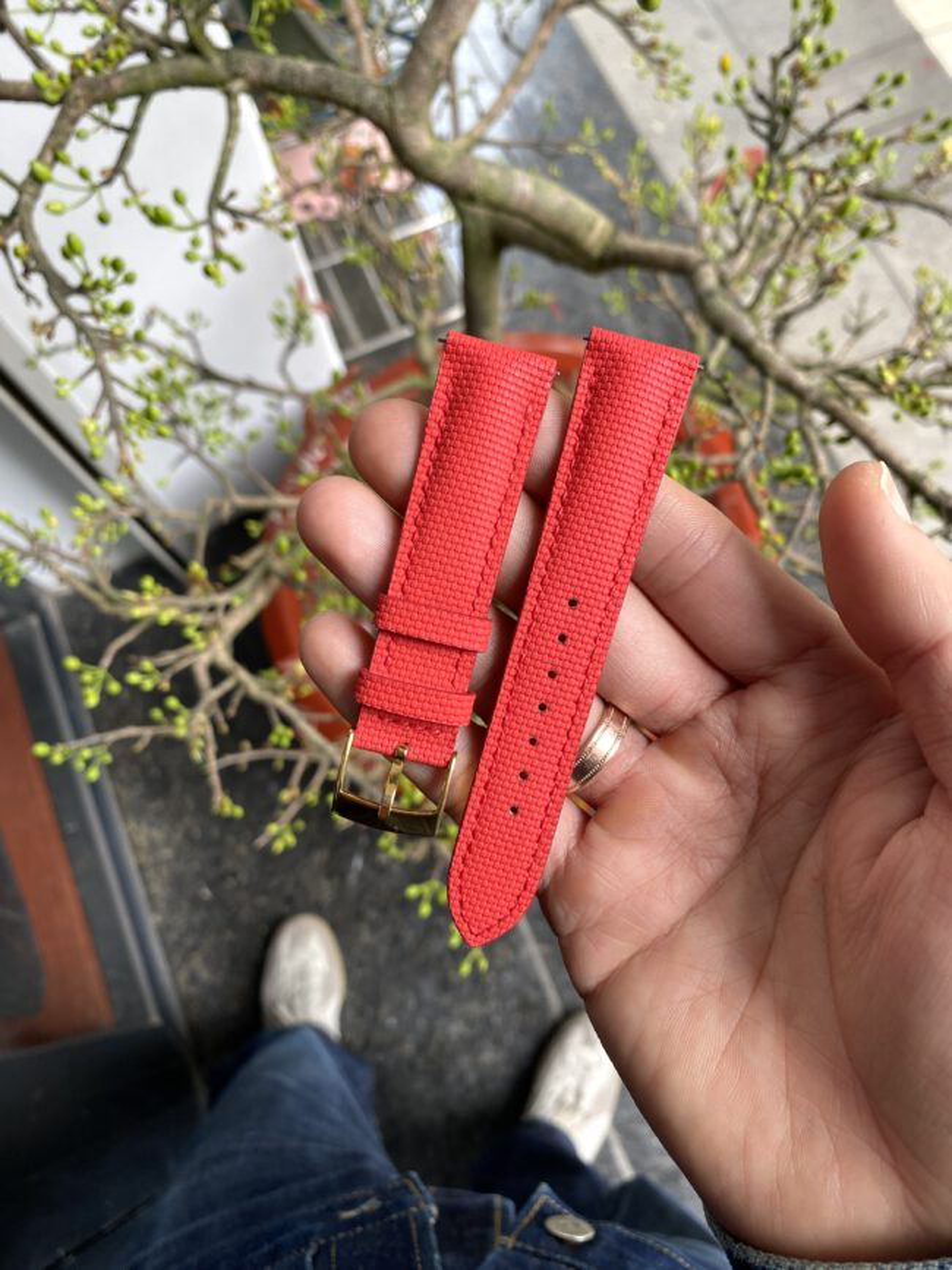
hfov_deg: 53.1
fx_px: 954
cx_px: 476
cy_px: 635
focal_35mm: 26
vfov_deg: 67.3
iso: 50
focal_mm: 4.25
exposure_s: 1/121
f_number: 1.8
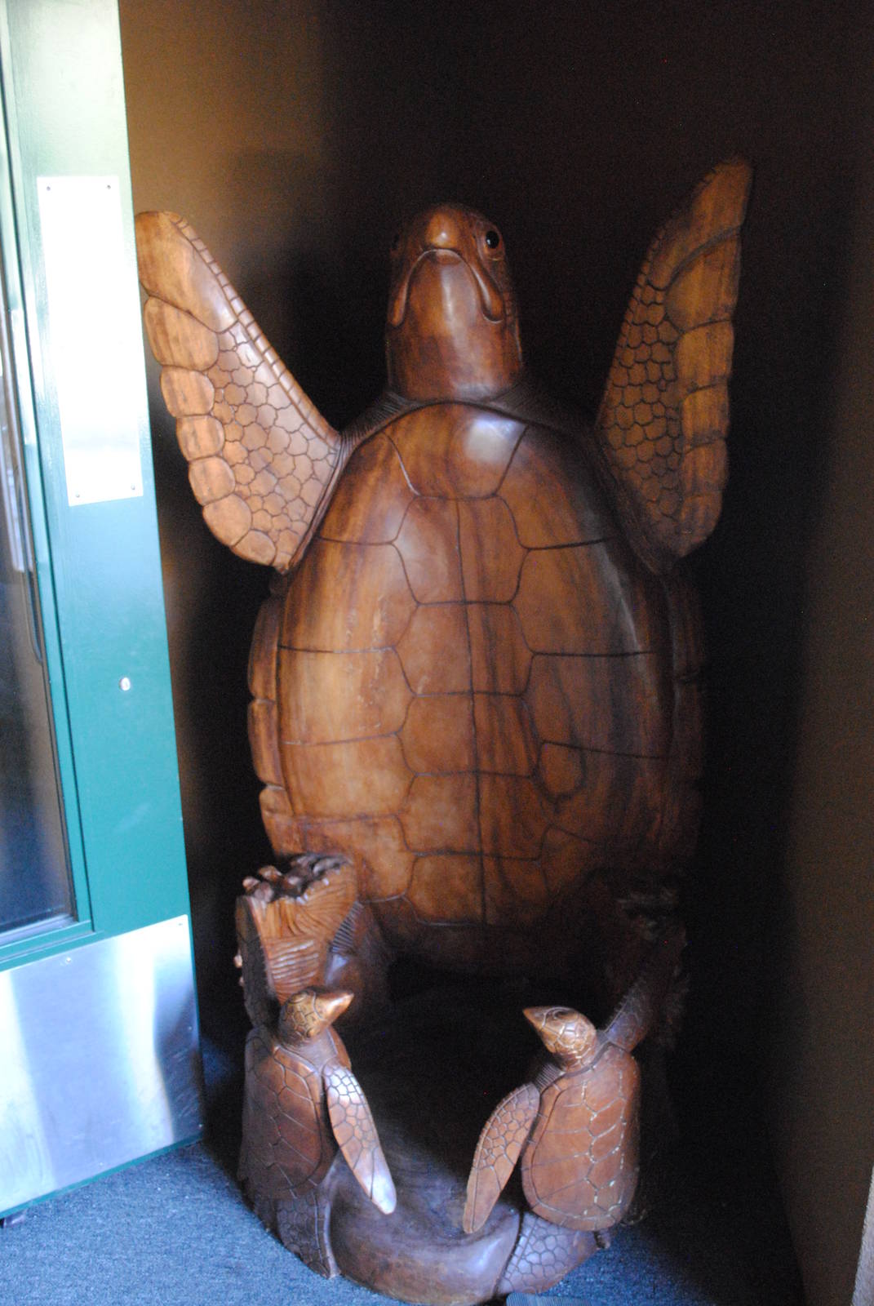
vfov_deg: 53.1
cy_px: 653
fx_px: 1307
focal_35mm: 36
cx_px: 437
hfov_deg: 37.0
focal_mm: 24
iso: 1600
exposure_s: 1/20
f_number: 4
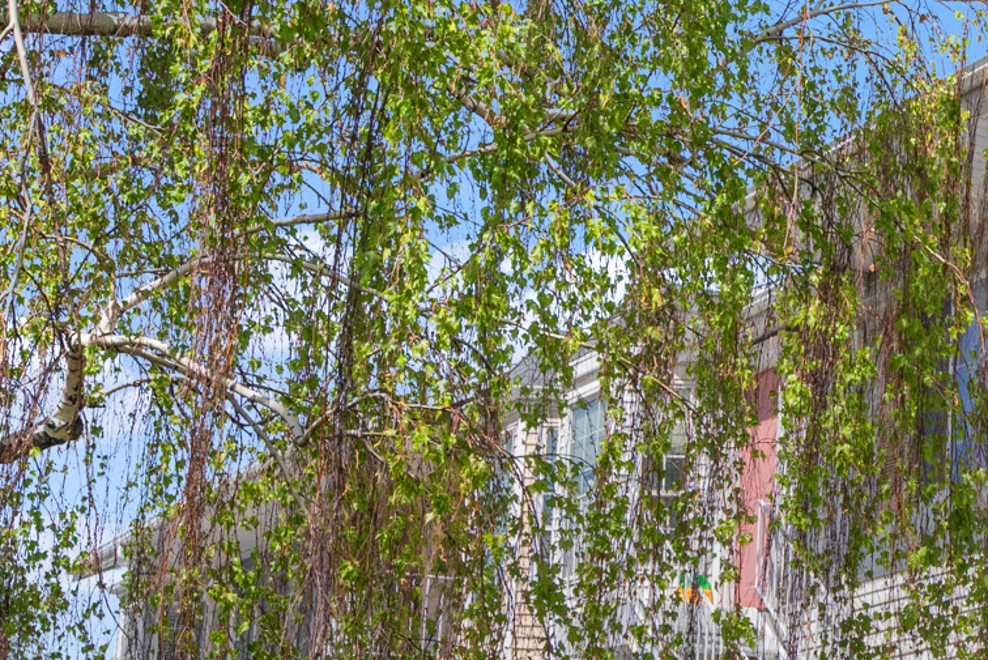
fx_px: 2407
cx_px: 1478
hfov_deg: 20.0
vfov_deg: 15.5
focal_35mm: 88
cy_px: 513
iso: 800
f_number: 8
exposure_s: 1/800
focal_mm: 26.5
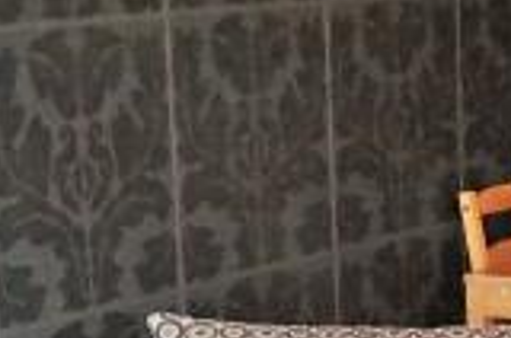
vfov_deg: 8.6
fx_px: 2182
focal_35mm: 154
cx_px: 450
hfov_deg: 13.3
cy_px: 523
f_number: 7.1
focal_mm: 16
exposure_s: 1/100
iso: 2000
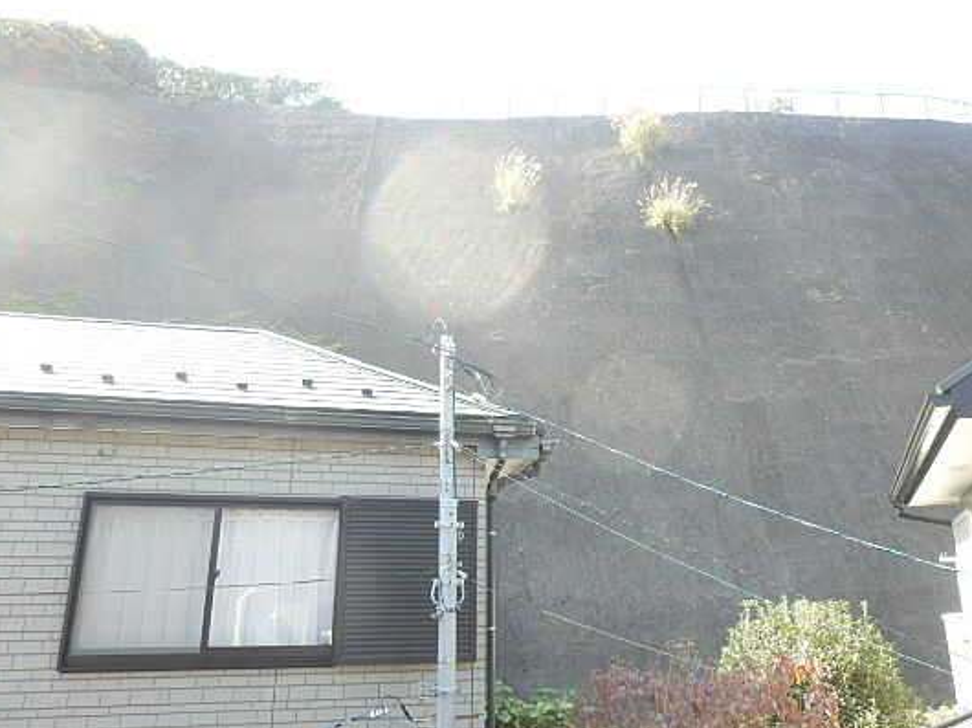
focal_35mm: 29
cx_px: 537
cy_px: 361
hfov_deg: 61.5
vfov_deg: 48.2
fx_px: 814
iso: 80
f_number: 3
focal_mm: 4.2
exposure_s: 1/100
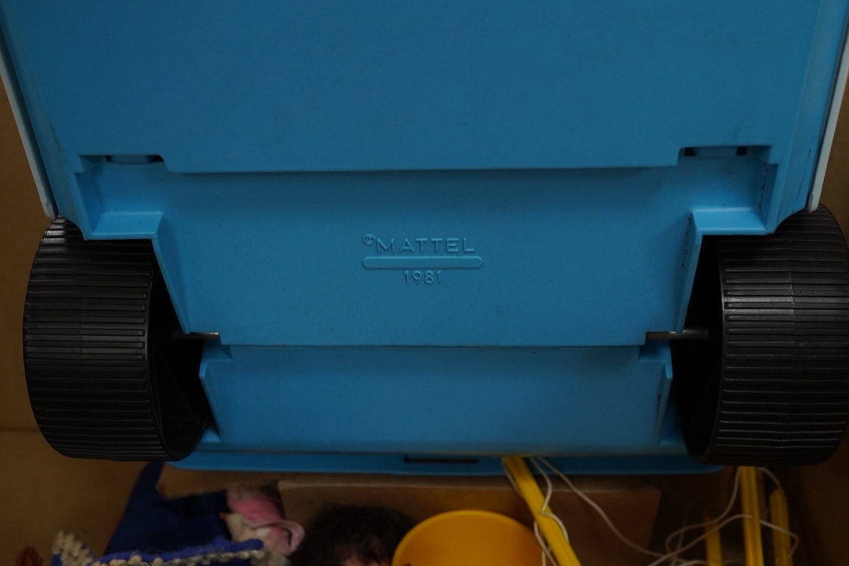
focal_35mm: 45
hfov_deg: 43.6
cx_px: 424
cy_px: 283
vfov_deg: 29.9
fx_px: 1061
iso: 2000
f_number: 11
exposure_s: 1/100
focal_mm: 30
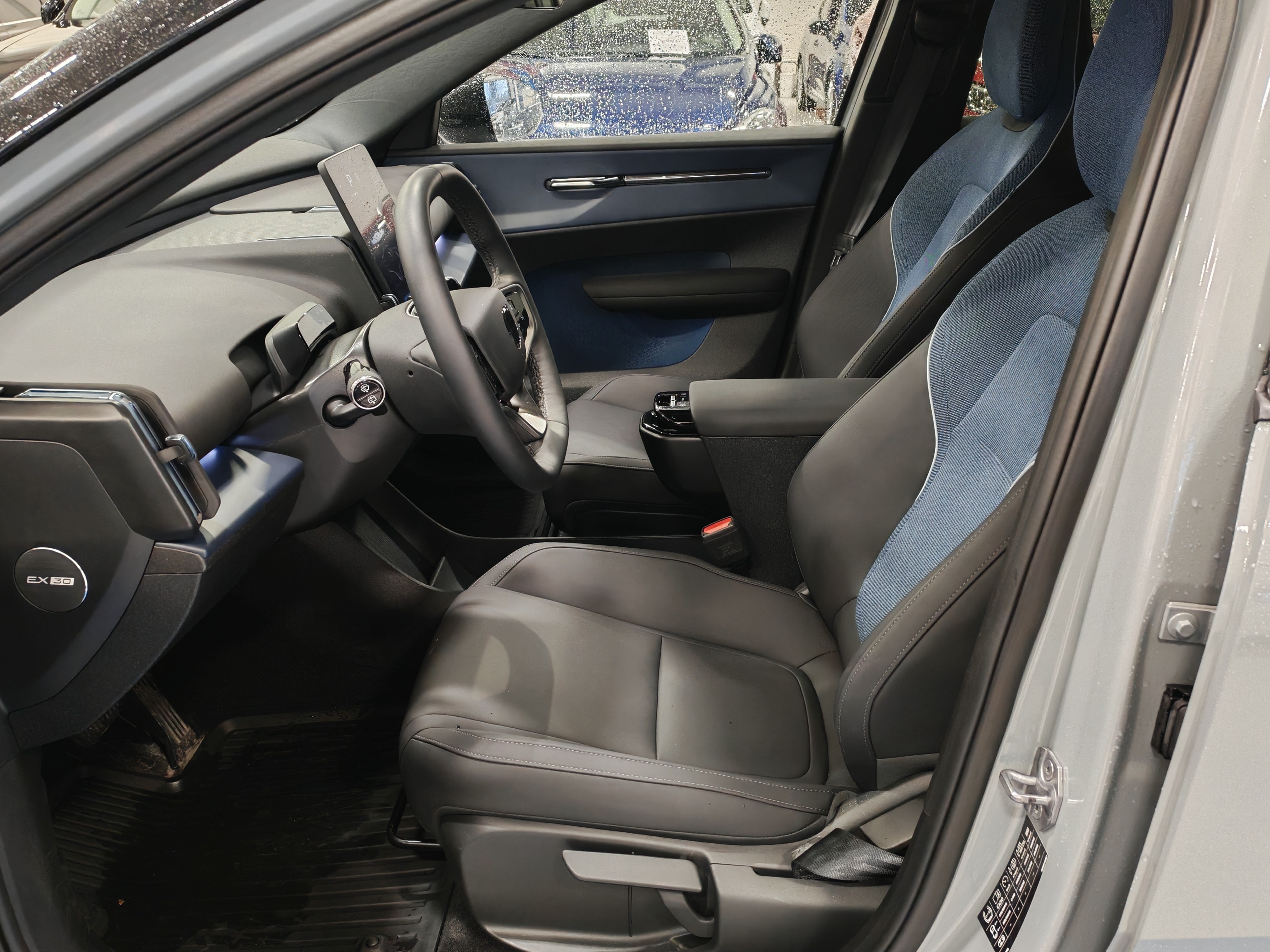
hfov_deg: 56.8
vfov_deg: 44.2
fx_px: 1174
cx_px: 635
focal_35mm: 32
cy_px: 476
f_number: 1.9
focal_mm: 6.12
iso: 1378
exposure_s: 1/50
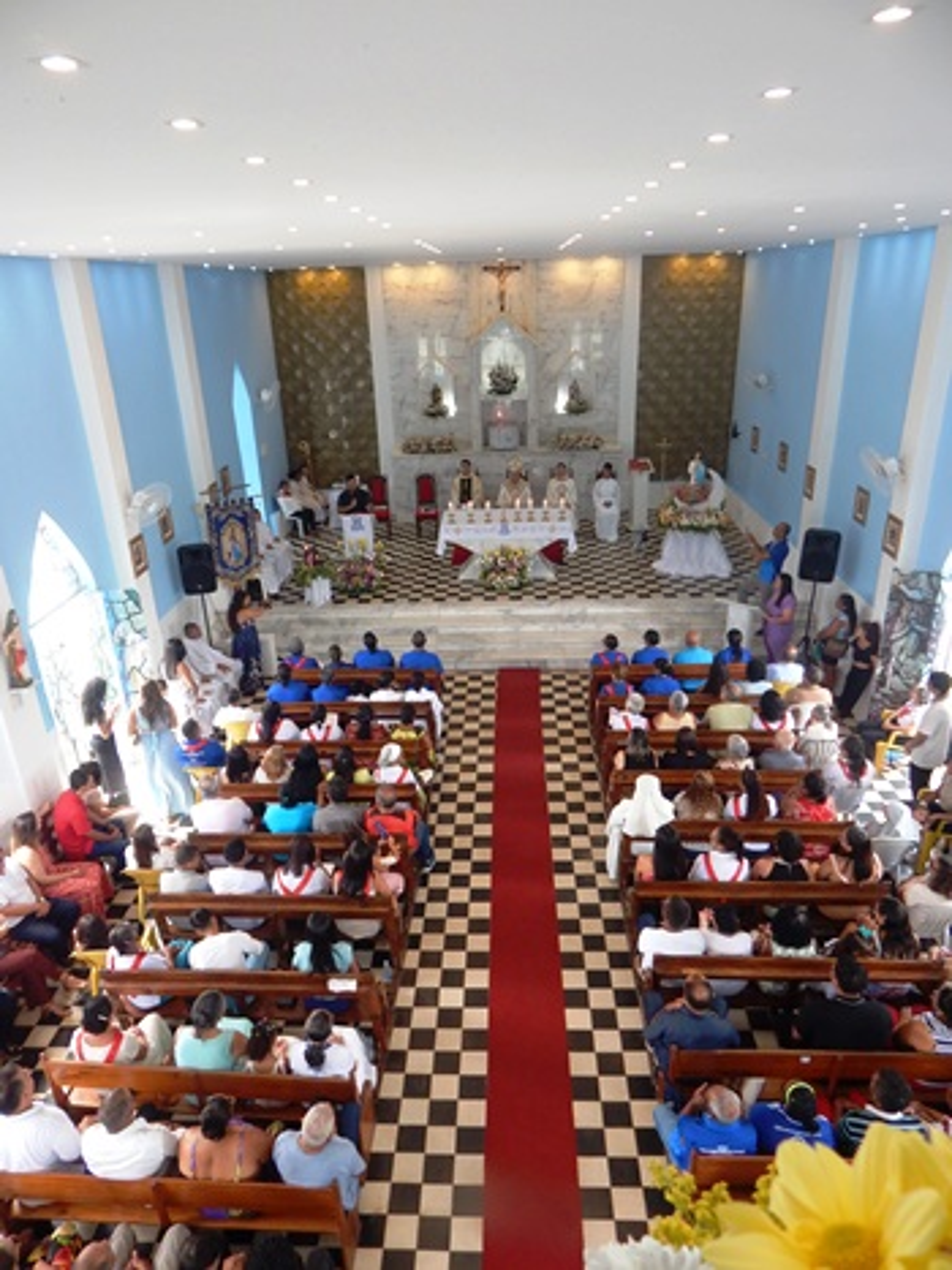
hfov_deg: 61.1
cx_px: 476
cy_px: 635
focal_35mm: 22
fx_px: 807
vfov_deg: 76.4
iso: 125
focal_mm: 4
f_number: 3
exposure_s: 1/40
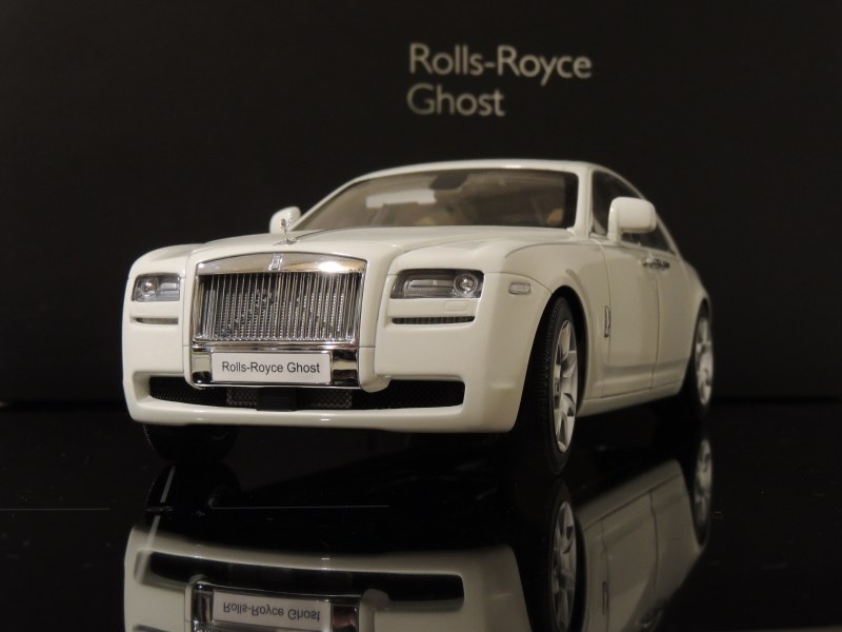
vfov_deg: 24.4
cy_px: 316
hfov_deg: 32.2
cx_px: 421
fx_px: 1459
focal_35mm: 60
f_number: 3.7
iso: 400
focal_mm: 10.7
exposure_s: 1/4
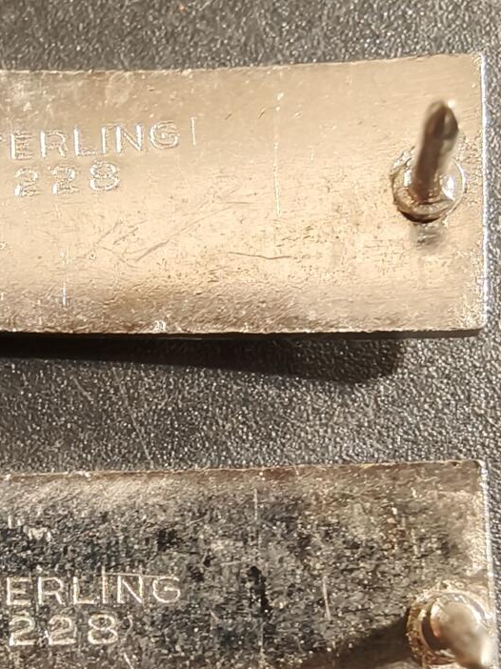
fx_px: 1139
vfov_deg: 32.4
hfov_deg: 24.2
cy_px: 458
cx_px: 62
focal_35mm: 59
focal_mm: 2.32
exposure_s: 1/50
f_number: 2
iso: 500
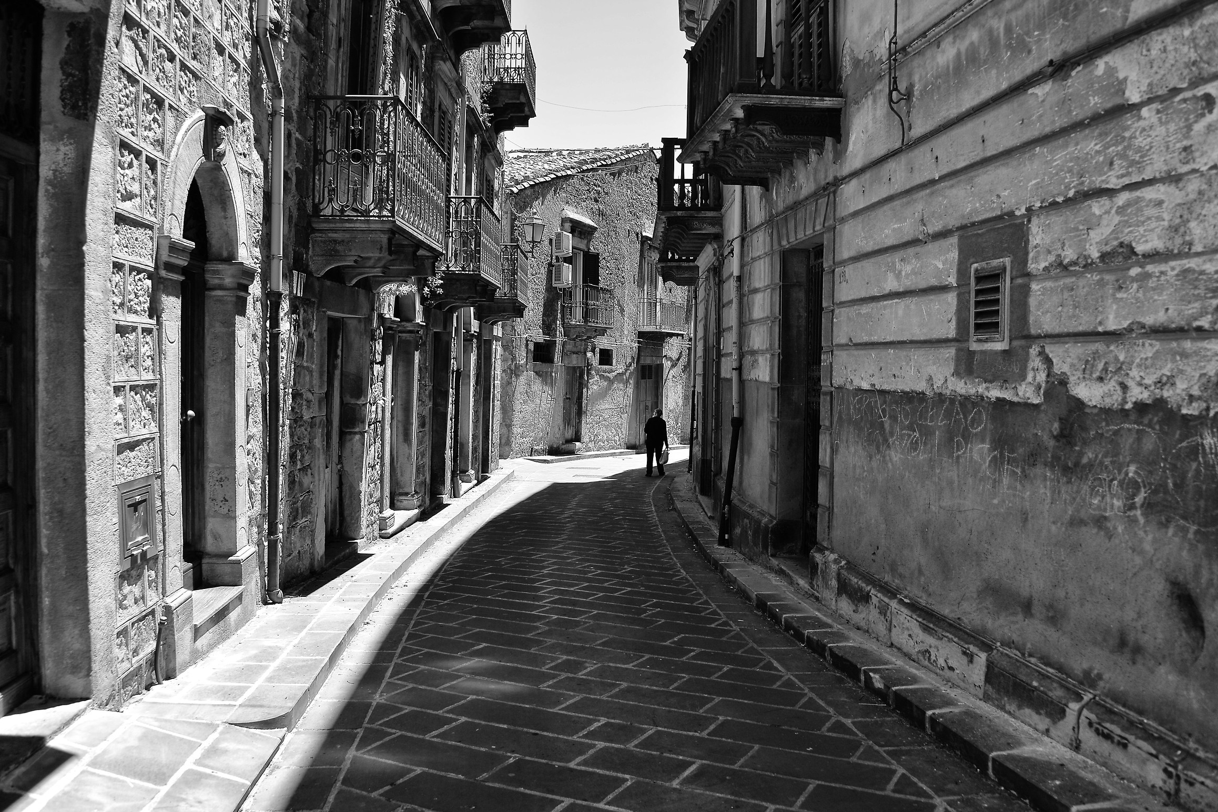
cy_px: 403
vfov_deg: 45.0
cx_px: 614
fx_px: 981
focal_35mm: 29
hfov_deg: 63.7
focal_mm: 28
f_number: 7.1
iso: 200
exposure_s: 1/200
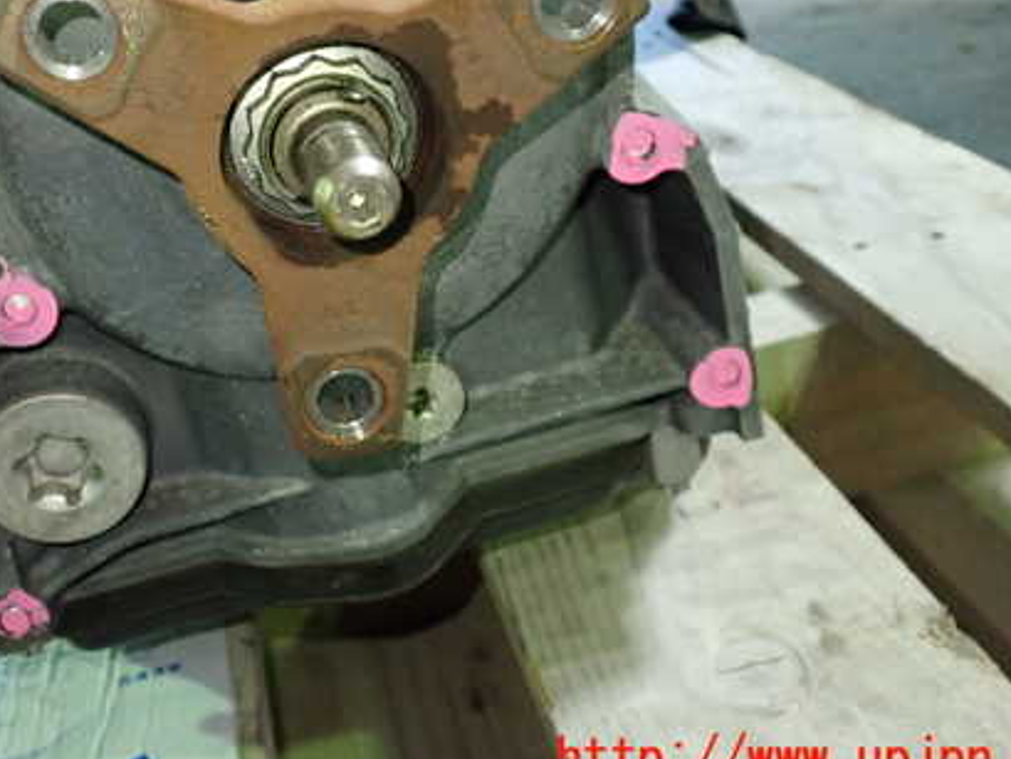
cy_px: 235
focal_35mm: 44
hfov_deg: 42.6
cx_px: 373
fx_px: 1285
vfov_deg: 32.5
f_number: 2.3
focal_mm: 5.4
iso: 400
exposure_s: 1/30
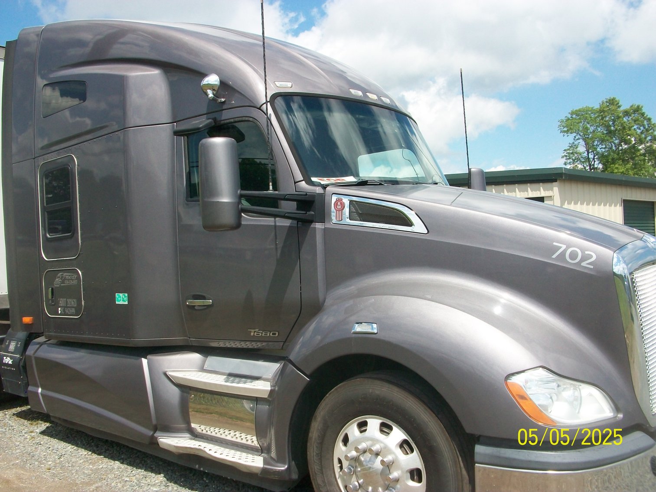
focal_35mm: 34
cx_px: 328
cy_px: 246
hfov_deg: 54.0
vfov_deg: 41.8
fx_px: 644
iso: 80
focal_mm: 5.7
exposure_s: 1/400
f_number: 5.5
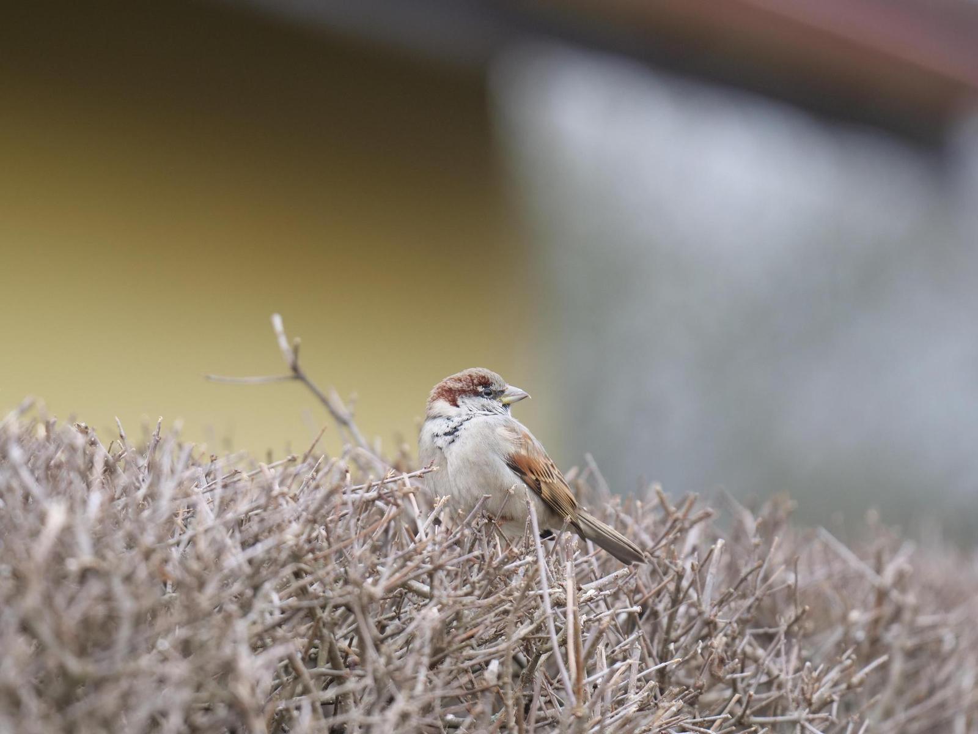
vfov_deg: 2.7
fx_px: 15822
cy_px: 367
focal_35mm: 560
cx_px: 489
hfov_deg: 3.5
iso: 500
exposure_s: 1/250
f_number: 4.5
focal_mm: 280
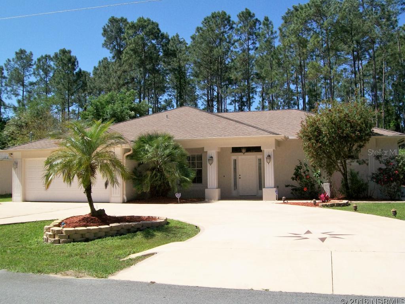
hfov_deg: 51.4
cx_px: 202
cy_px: 152
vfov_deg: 39.7
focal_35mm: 36
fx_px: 421
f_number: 4.8
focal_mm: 6
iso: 64
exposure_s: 1/400
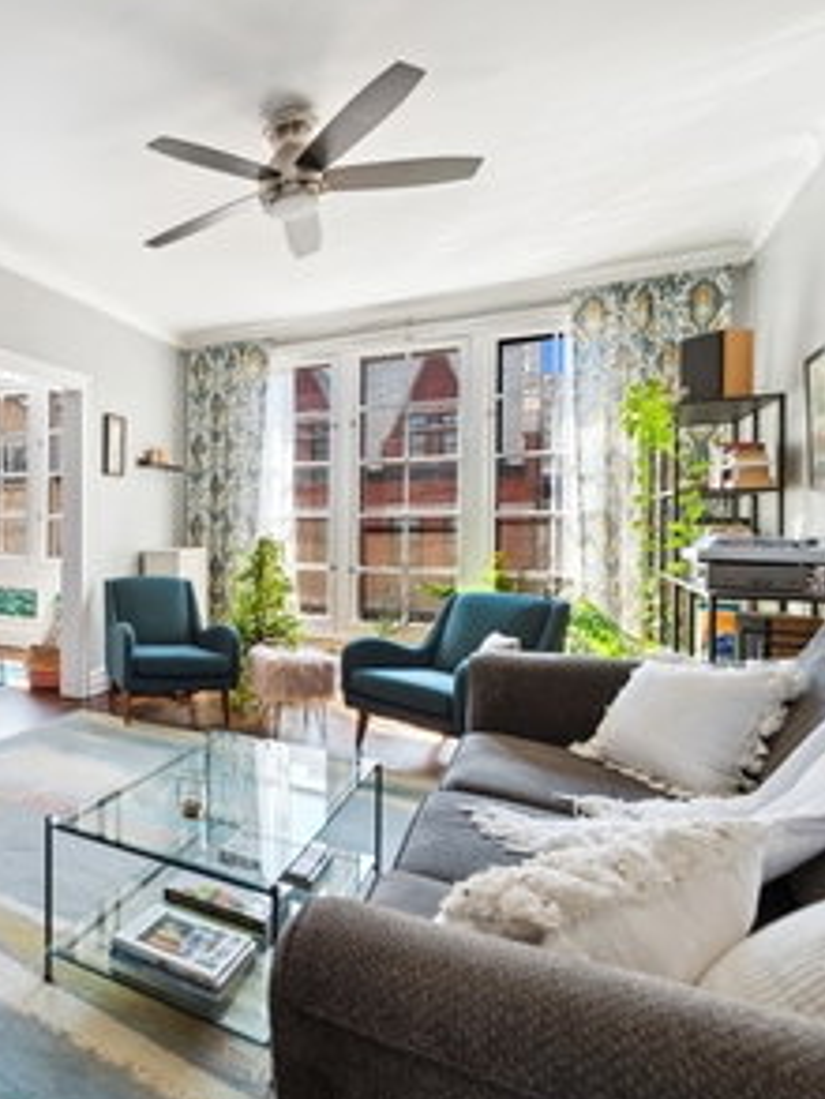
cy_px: 551
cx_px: 47
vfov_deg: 76.4
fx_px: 699
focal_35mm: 22
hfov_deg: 51.9
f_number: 9
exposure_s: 1/1.25
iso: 100
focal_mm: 14
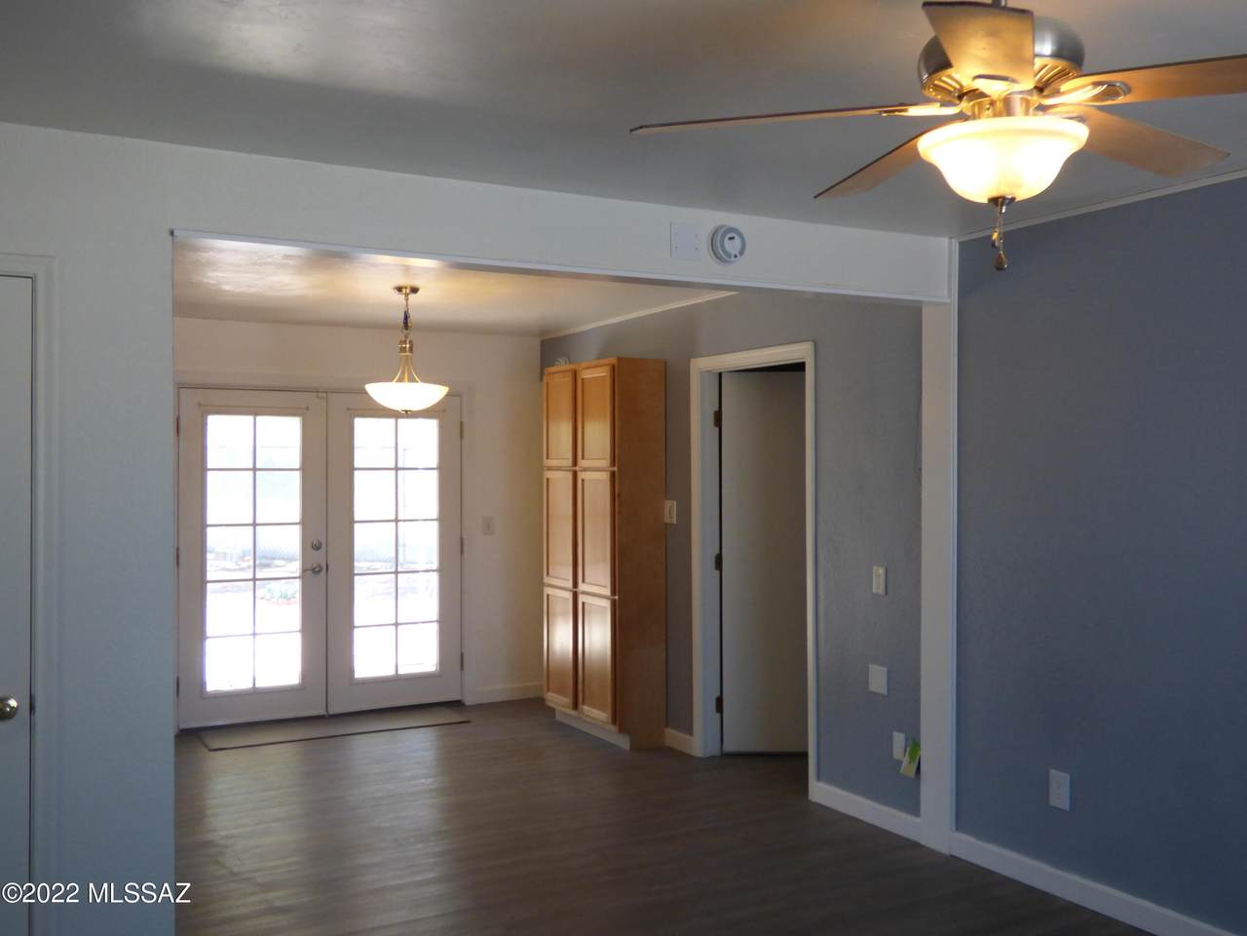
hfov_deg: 55.4
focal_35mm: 33
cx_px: 624
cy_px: 468
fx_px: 1189
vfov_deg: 42.9
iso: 250
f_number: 3.4
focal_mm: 5.78
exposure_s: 1/60
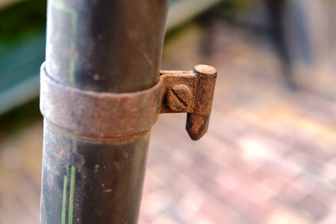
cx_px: 168
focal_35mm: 57
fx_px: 532
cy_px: 112
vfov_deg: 23.8
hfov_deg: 35.0
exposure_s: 1/60
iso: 400
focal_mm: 38
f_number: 5
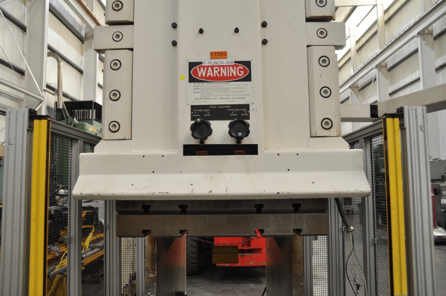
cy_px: 148
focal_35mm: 30
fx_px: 371
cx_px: 223
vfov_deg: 43.5
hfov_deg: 62.0
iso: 400
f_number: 3.5
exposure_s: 1/50
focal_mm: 20
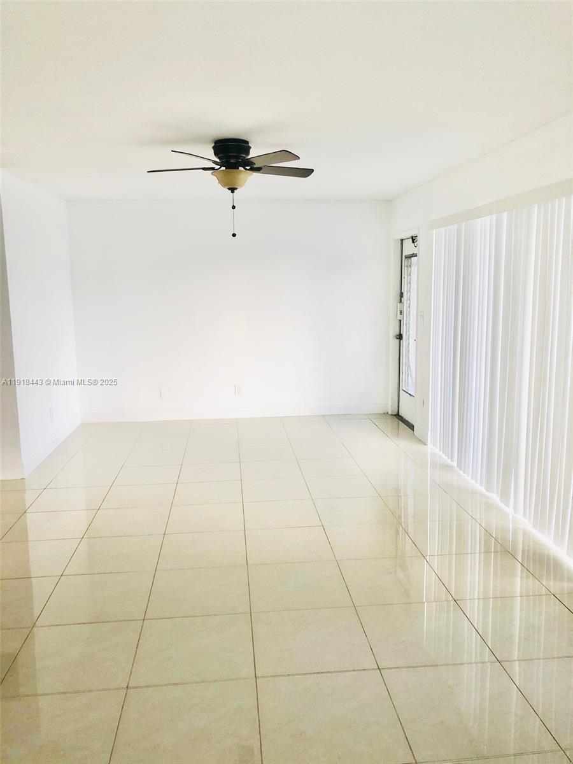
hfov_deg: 49.7
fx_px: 618
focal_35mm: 28
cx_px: 286
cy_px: 382
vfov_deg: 63.4
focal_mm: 4
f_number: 1.8
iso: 32
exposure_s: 1/30
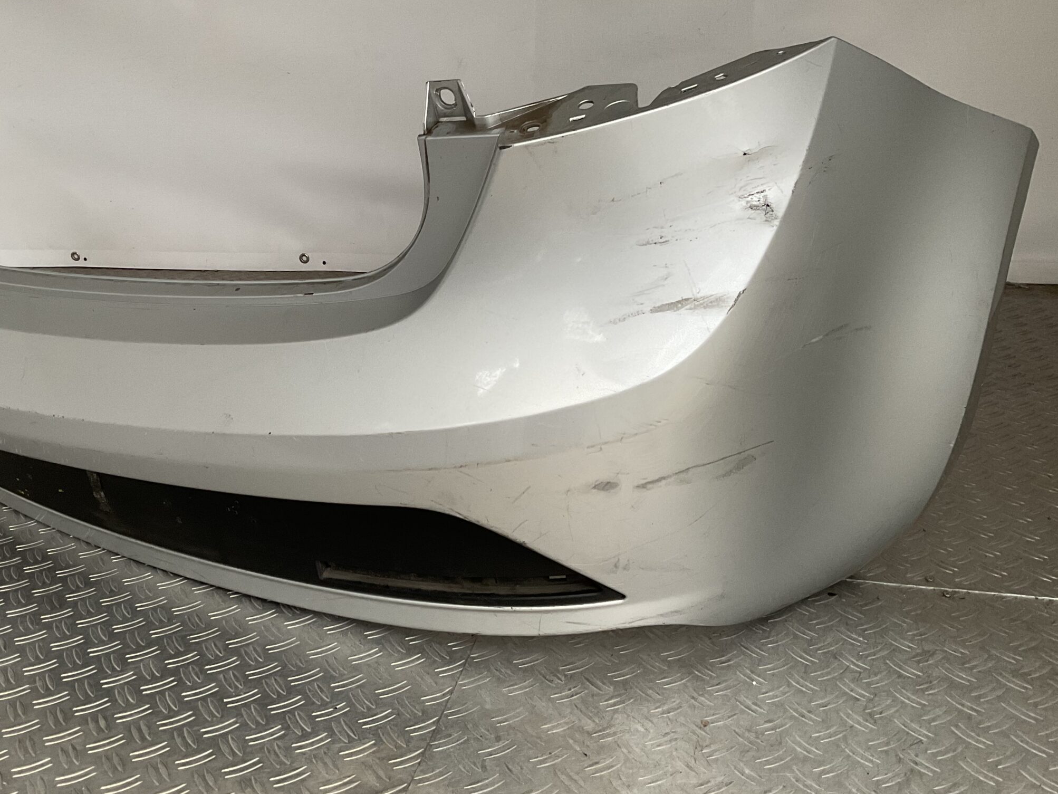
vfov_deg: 38.6
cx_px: 388
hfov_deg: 49.6
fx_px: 1131
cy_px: 359
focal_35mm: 37
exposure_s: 1/60
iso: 100
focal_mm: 3
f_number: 1.8
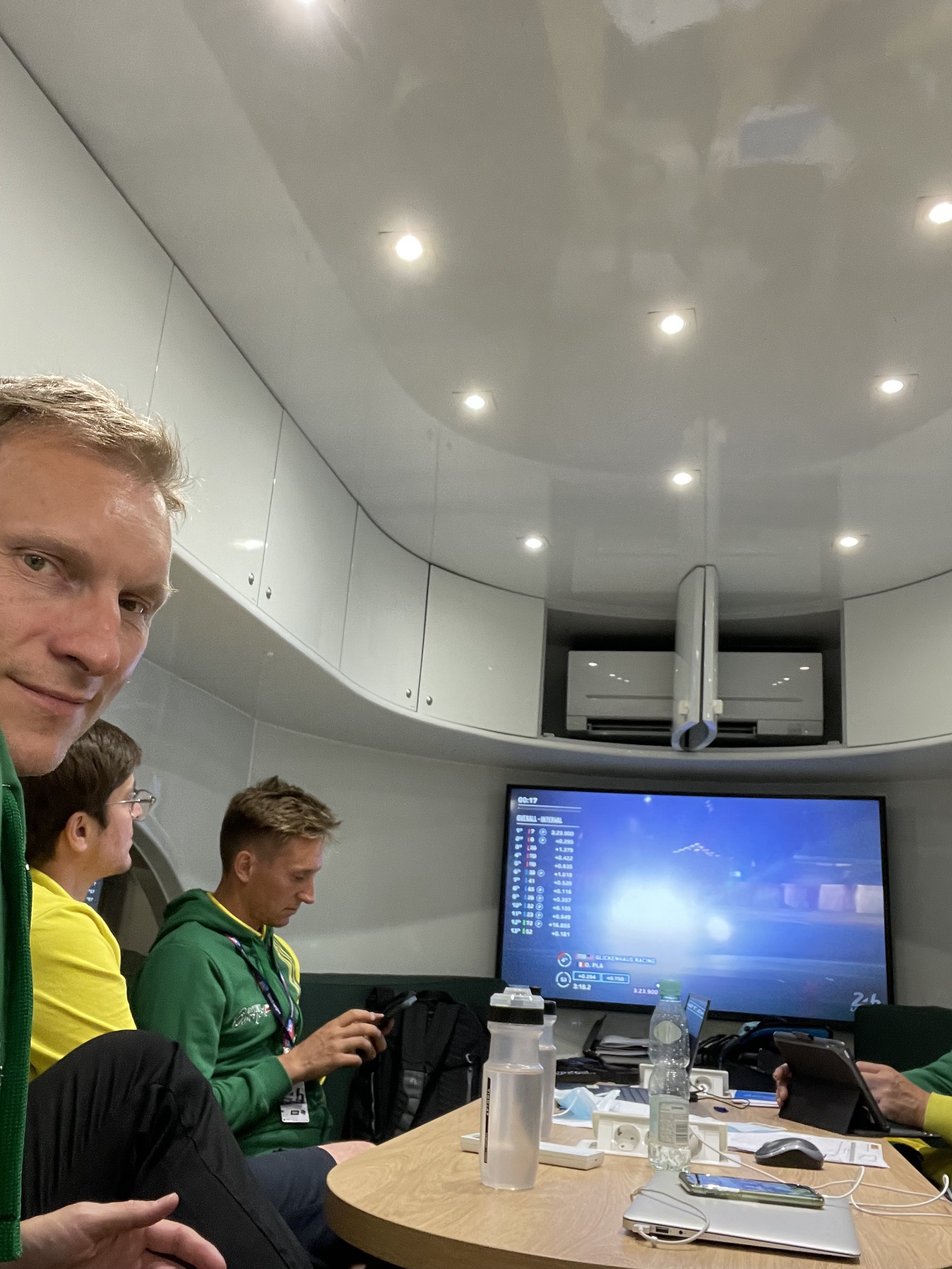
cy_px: 634
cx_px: 476
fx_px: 1100
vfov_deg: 60.0
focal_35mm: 30
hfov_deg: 46.8
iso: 200
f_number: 2.2
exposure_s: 1/50
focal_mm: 2.71
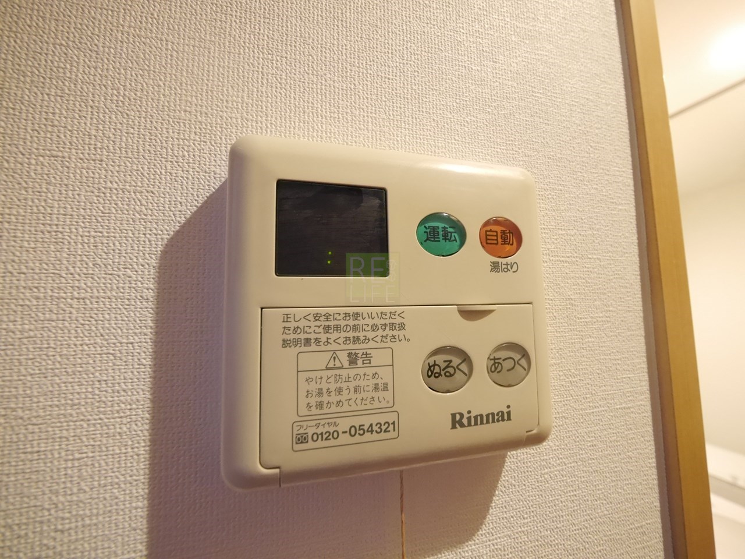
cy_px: 280
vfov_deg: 85.7
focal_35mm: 14
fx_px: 301
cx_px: 372
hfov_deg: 102.1
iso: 2500
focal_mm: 7
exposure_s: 1/60
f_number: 4.5
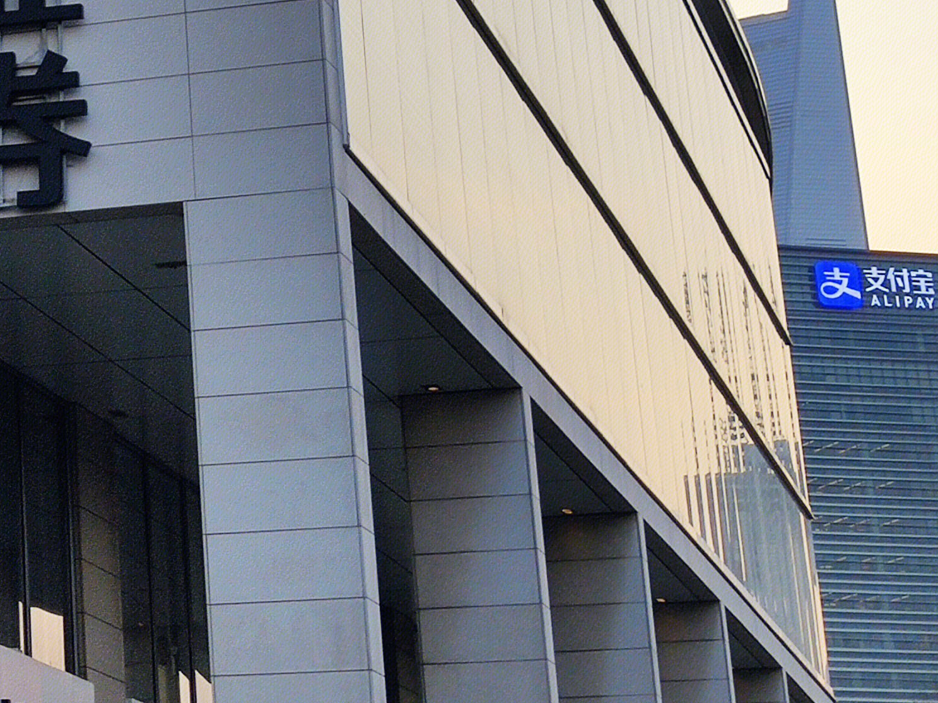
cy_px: -189
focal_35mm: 113
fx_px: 3062
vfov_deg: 12.7
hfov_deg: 16.4
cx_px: -323
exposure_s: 1/950
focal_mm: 4.75
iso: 112
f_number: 1.75
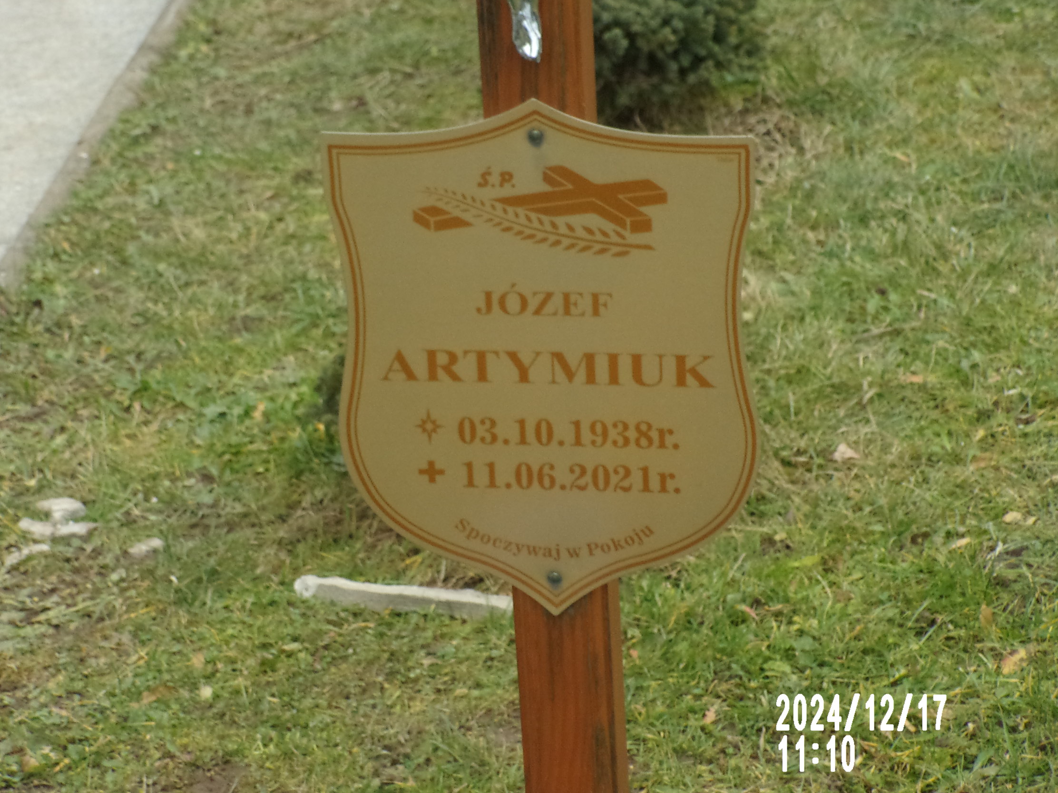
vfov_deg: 11.1
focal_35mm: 134
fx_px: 4096
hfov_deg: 14.7
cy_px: 373
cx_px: 510
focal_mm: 20.6
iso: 186
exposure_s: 1/60
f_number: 6.2
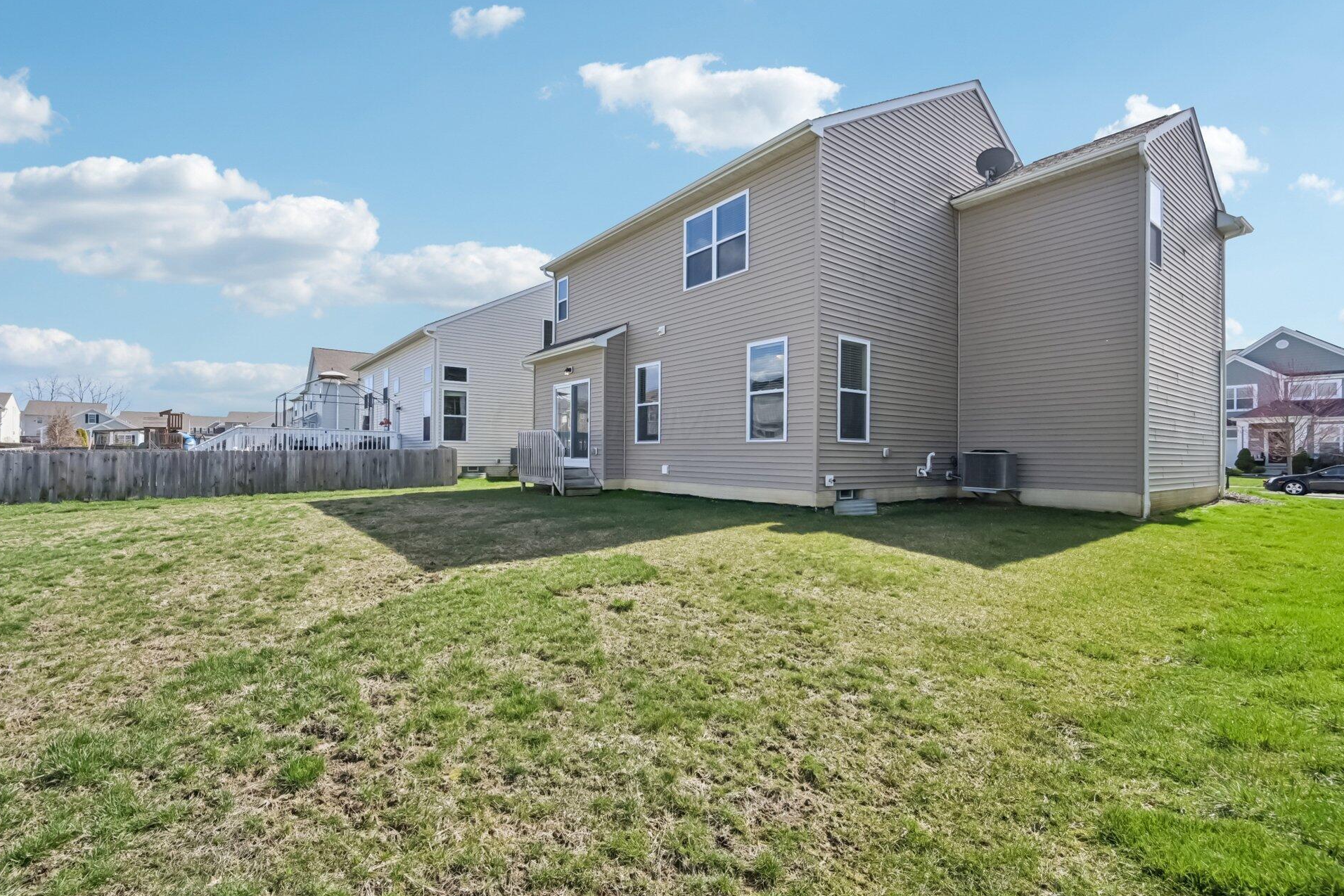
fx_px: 560
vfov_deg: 77.2
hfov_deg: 100.3
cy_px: 419
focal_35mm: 15
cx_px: 633
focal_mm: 14
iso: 500
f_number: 8
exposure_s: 1/1250
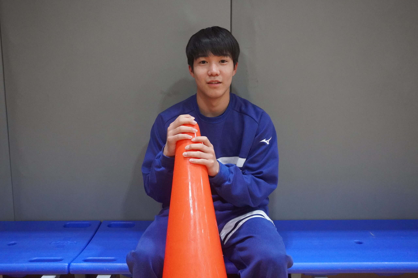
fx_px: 366
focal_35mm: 32
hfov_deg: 59.5
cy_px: 139
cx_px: 209
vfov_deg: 41.7
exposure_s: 1/160
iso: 5000
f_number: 4
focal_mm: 21
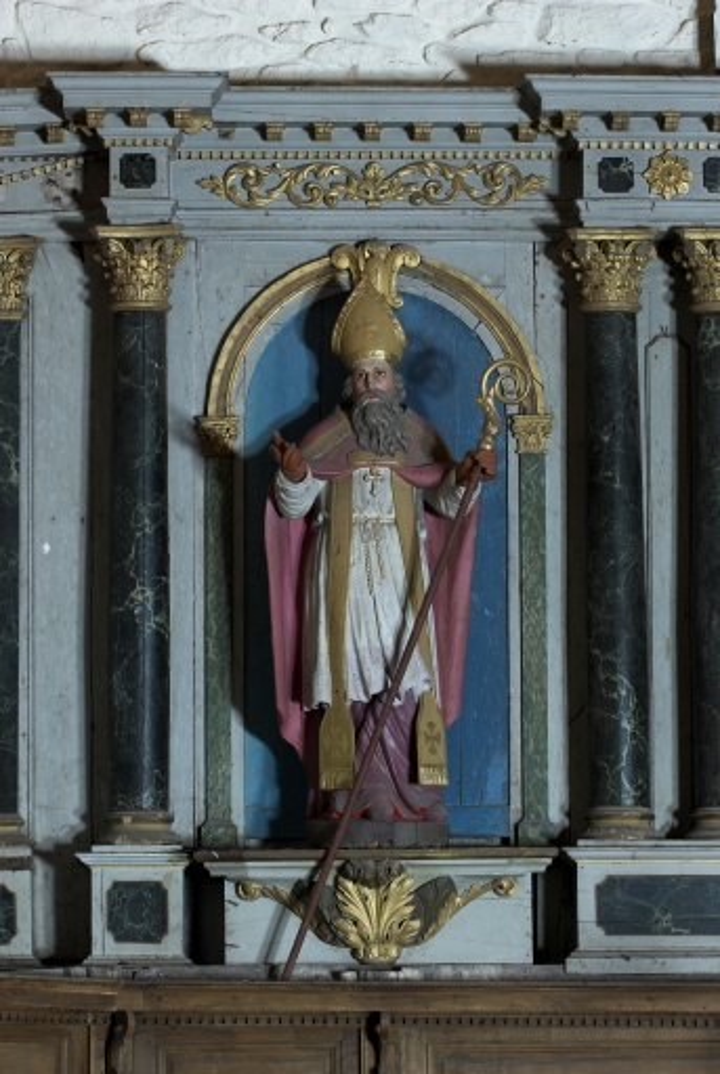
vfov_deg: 13.0
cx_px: 360
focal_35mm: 158
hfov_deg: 8.7
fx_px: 4709
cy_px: 537
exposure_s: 1/60
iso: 200
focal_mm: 105
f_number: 9
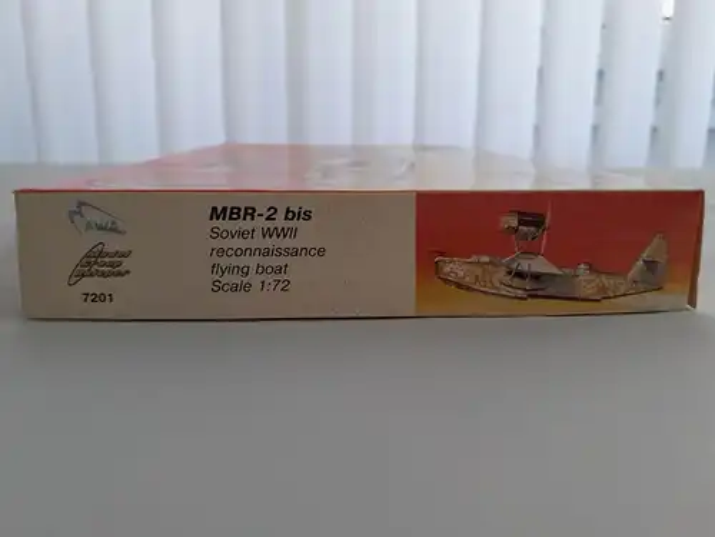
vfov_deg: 53.1
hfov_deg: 67.3
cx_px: 358
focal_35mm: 26
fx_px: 537
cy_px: 268
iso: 64
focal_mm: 4
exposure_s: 1/50
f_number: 1.8
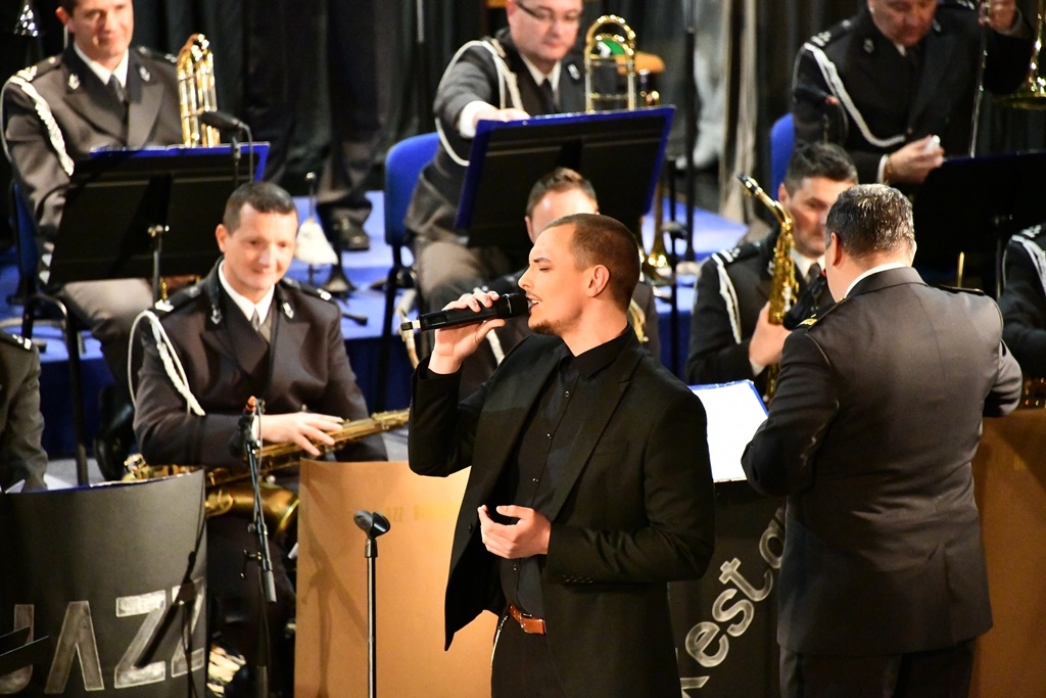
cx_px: 523
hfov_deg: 6.9
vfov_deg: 4.6
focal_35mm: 300
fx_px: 8717
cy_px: 349
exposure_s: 1/320
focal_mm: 300
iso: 25600
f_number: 5.6
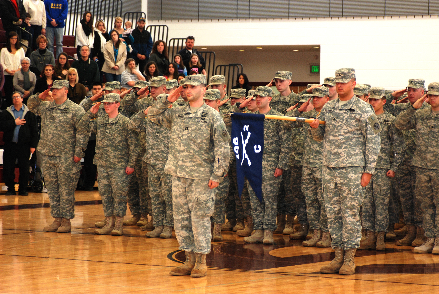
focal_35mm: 147
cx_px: 220
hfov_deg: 13.9
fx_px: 1795
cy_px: 147
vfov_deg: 9.4
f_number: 4.5
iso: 400
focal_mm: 98
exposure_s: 1/60
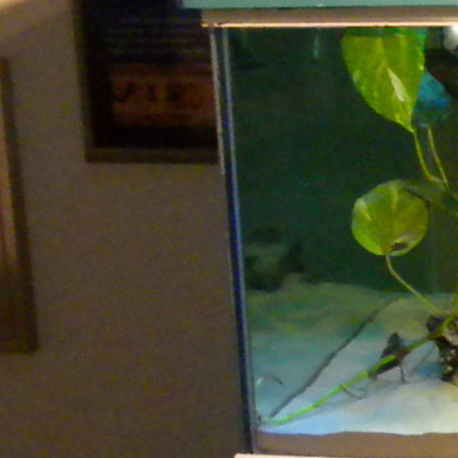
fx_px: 1437
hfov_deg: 16.7
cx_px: 650
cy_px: 184
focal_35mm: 96
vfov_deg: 18.1
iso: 2314
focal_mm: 6.6
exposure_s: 1/32.7
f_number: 3.5
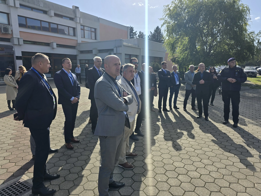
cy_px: 97
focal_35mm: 24
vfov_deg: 56.8
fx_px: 181
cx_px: 134
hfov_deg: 71.6
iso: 12
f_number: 1.7
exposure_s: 1/1142
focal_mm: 6.3
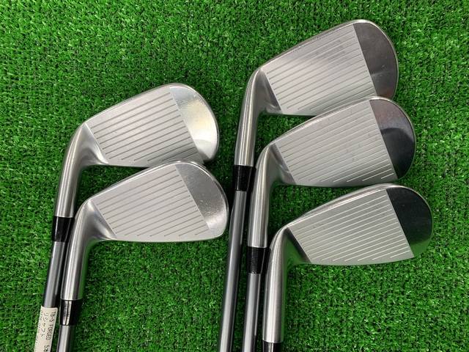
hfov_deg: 67.3
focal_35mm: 26
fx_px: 352
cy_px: 176
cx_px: 234
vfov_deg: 53.1
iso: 80
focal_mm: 4.25
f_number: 1.8
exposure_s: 1/60
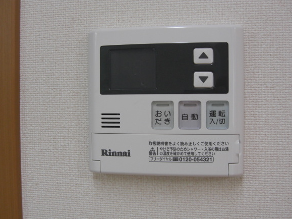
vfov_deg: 34.3
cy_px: 118
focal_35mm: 42
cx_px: 148
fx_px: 354
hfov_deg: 44.8
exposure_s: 1/80
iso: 200
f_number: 2.8
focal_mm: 7.9
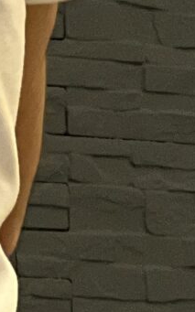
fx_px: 5206
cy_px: -528
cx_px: -693
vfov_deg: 3.4
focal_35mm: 612
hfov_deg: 2.1
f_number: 2.8
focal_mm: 9
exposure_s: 1/50
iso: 160
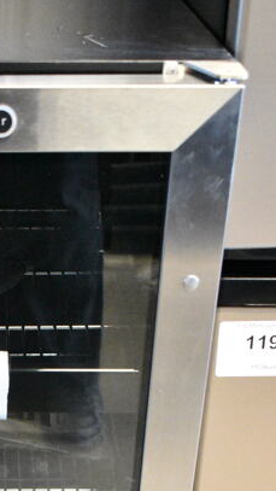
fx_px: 1056
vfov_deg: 24.6
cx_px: -35
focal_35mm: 81
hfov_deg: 14.5
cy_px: 521
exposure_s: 1/80
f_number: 4.5
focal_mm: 23
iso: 6400
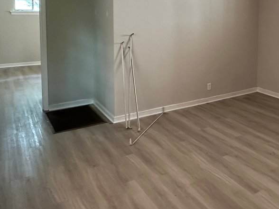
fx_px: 290
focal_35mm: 36
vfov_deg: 37.7
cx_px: 219
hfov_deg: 48.8
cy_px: 32
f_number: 2.2
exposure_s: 1/60
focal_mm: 2.22
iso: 400
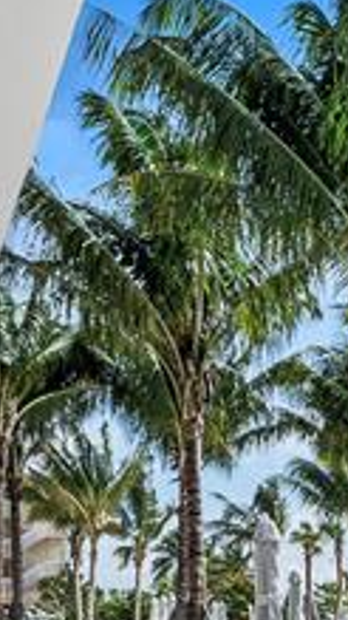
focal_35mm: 65
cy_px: 610
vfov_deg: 30.3
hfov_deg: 15.0
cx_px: 702
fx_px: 1068
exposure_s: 1/500
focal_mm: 11.5
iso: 100
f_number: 14
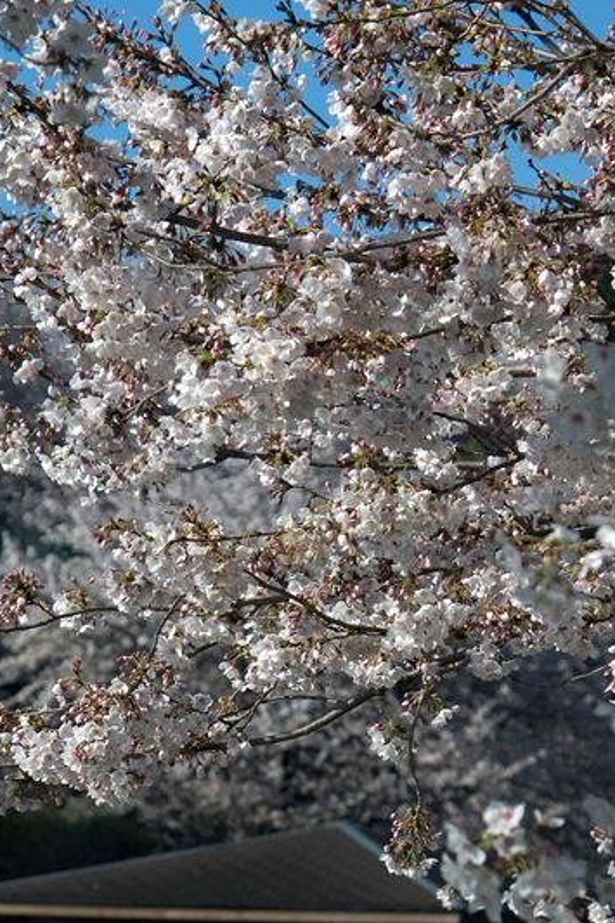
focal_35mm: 207
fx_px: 5307
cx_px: 243
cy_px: 623
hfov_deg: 6.6
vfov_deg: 9.9
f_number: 8
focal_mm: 92
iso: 400
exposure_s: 1/1000
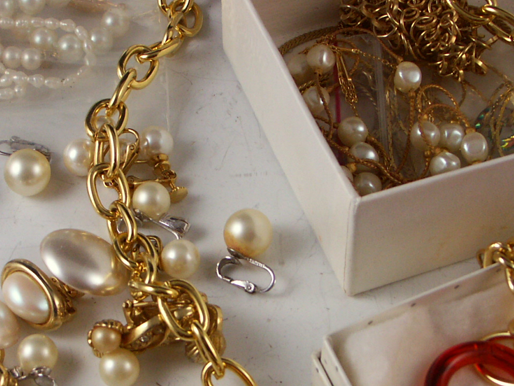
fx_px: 1322
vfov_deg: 16.5
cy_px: 319
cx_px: 231
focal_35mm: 89
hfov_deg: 22.0
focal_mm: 10.56
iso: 100
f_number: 3.5
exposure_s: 1/80
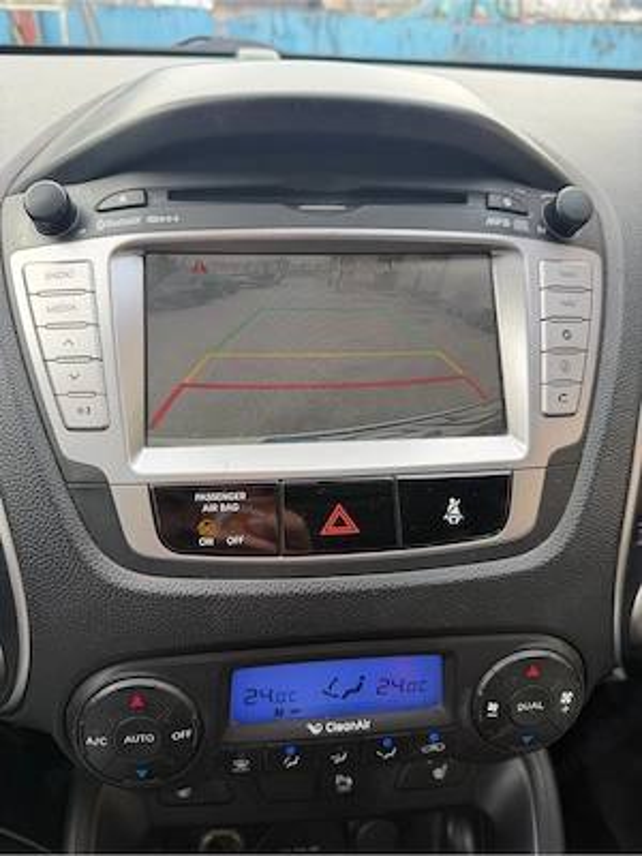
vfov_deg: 71.6
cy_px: 428
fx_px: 593
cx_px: 321
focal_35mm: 24
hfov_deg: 56.8
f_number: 1.78
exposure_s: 1/202
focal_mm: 6.76
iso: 80
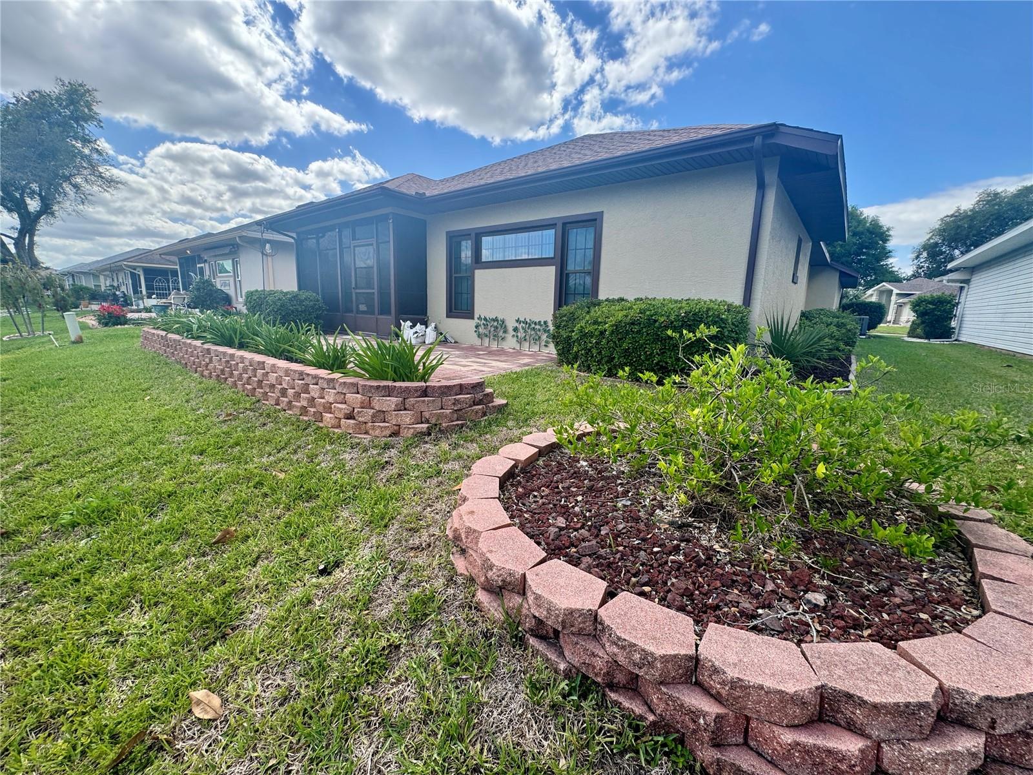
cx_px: 516
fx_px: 418
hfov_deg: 102.1
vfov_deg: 85.7
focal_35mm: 14
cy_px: 388
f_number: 2.2
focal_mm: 2.22
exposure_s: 1/498
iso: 40
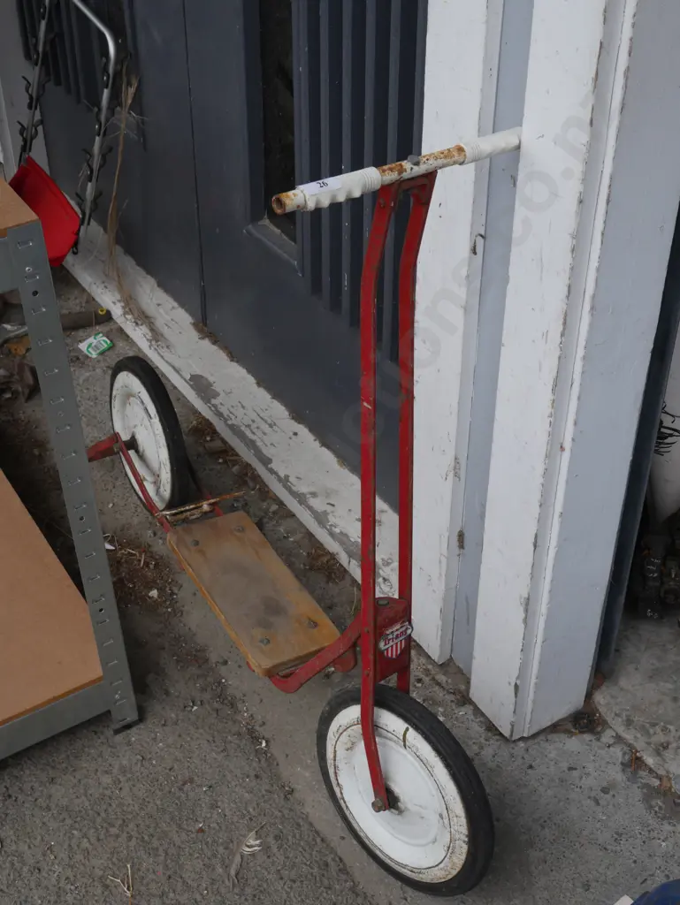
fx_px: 1256
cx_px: 340
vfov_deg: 39.6
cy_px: 452
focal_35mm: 48
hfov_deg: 30.3
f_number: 7.1
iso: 200
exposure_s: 1/200
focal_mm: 24
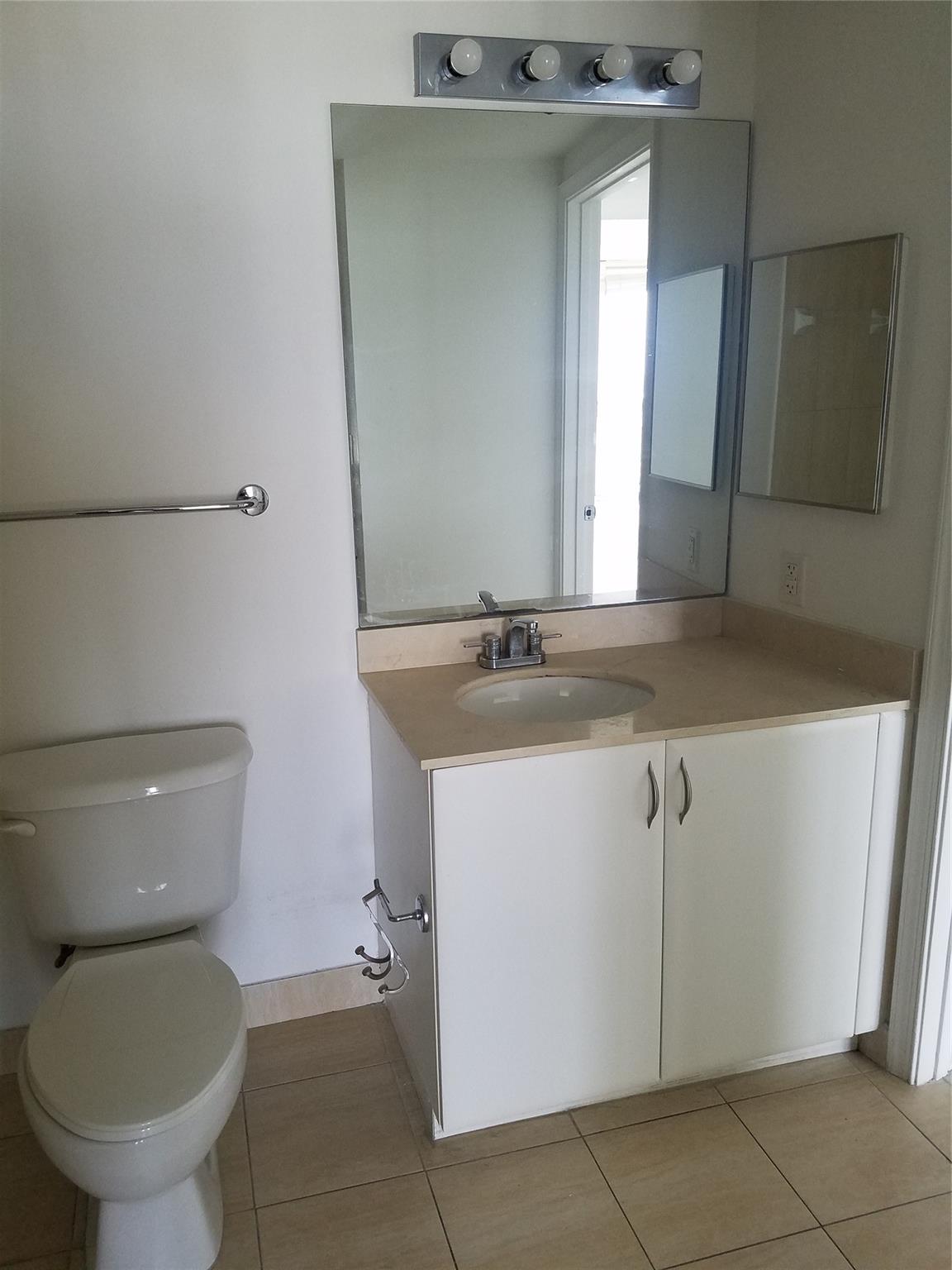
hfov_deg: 53.1
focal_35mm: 26
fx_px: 953
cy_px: 635
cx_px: 476
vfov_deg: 67.3
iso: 160
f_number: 1.7
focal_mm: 4.2
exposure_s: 1/60
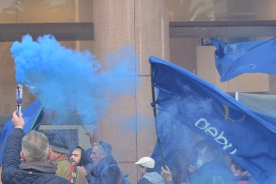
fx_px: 851
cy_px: 132
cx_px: 62
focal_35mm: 111
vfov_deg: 12.3
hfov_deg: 18.3
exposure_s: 1/250
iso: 3200
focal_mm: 34
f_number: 4.5
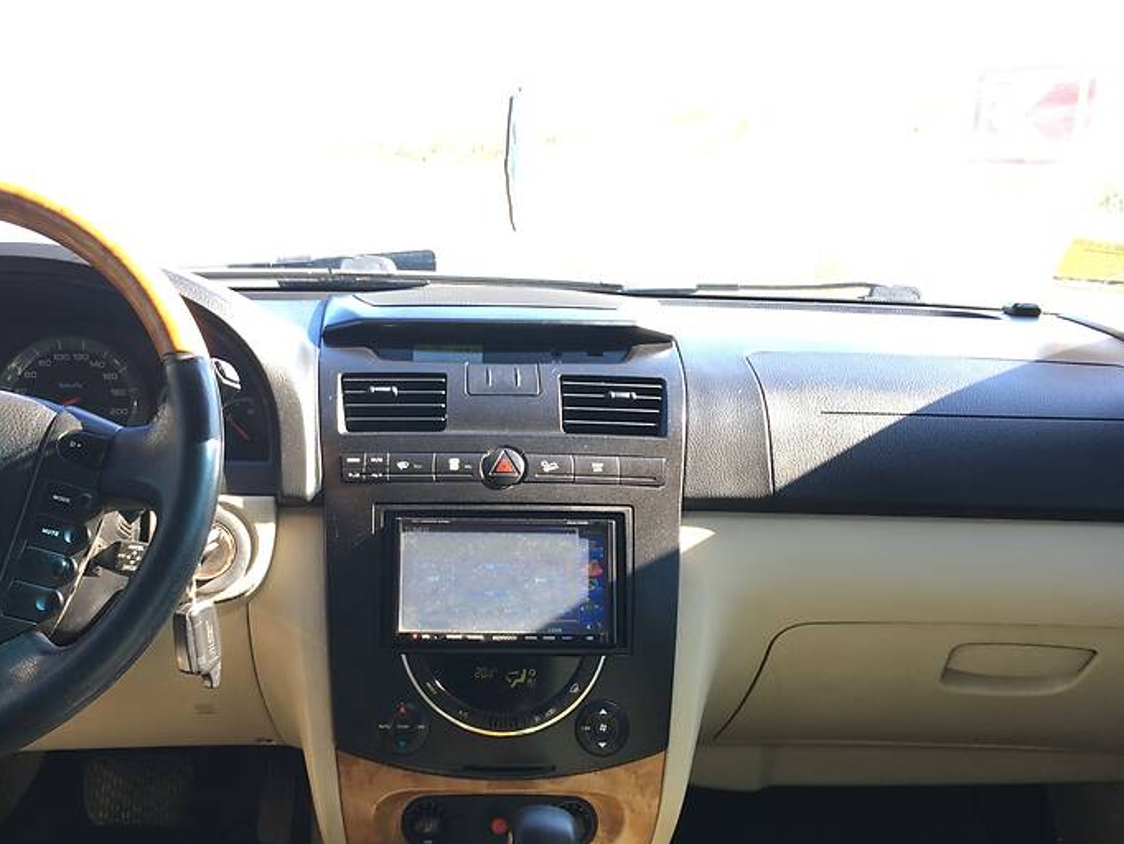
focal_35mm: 34
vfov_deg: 41.7
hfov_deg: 53.8
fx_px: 1104
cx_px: 485
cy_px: 478
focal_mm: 4.2
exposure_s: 1/50
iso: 25
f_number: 2.2
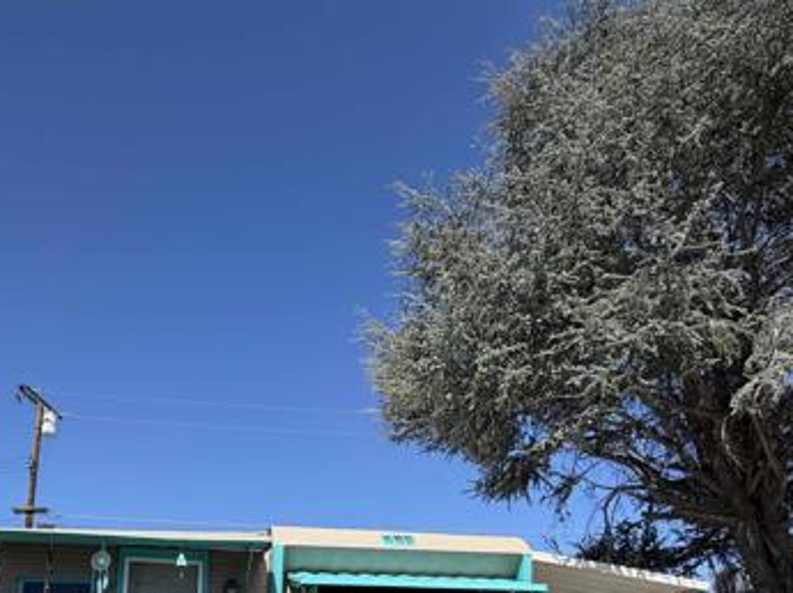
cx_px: 264
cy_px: 533
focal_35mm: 26
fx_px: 595
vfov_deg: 47.6
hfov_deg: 65.6
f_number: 2.2
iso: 25
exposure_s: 1/770
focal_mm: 2.22
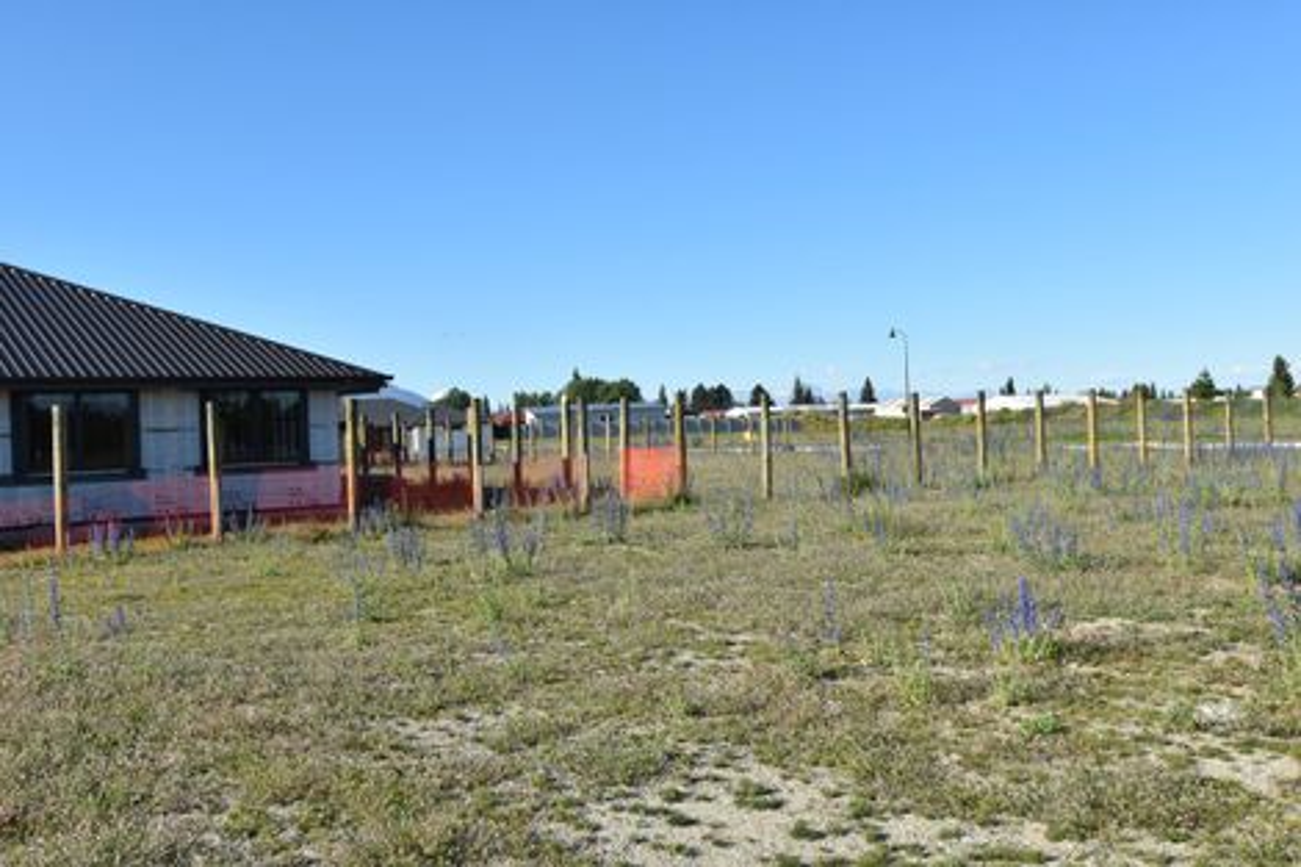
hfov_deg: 53.1
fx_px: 1300
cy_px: 434
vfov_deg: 36.8
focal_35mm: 36
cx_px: 650
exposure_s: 1/400
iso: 200
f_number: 10
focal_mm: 24
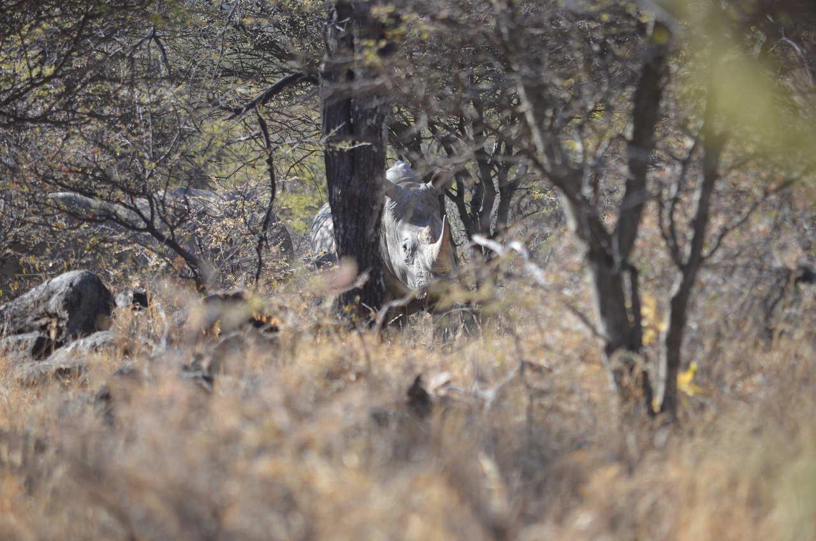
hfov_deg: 4.6
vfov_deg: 3.0
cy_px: 270
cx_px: 408
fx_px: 10180
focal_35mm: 450
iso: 280
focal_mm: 300
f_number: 5.6
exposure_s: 1/500
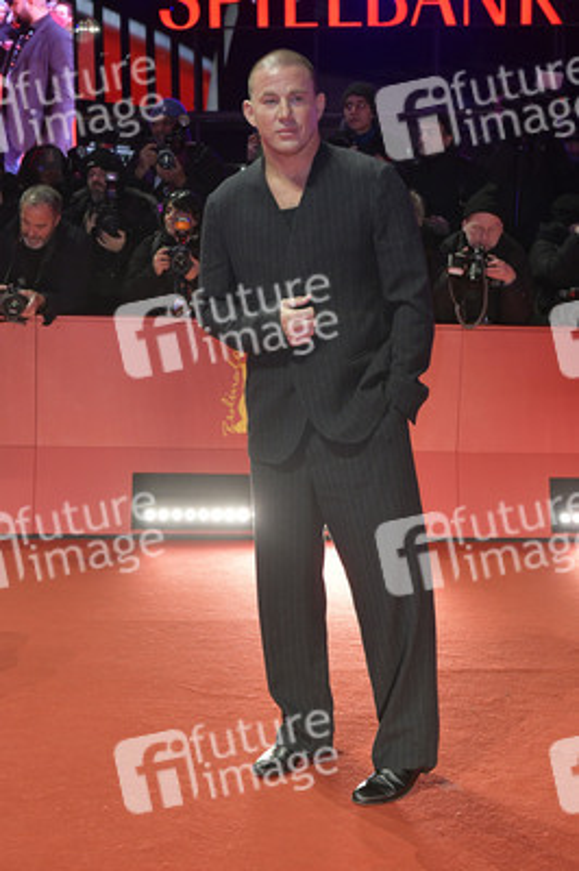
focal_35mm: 44
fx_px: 1063
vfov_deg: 44.5
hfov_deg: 30.5
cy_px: 436
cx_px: 290
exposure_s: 1/250
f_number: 6.3
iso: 2000
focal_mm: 44
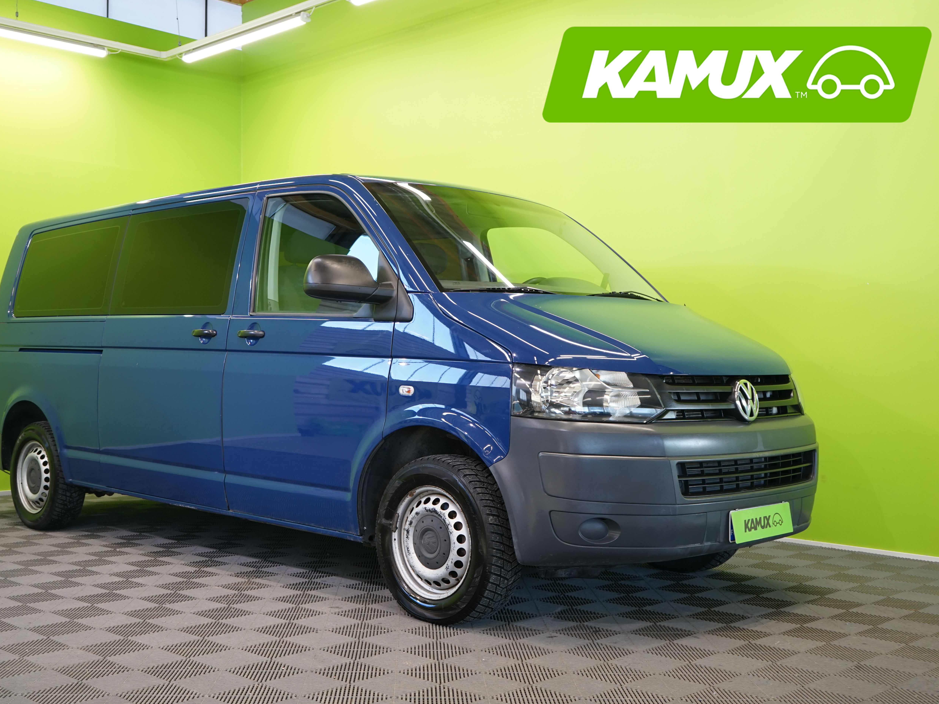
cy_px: 363
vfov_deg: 36.0
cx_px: 402
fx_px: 1085
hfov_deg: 46.7
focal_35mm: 40
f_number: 5
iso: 500
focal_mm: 35
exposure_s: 1/30
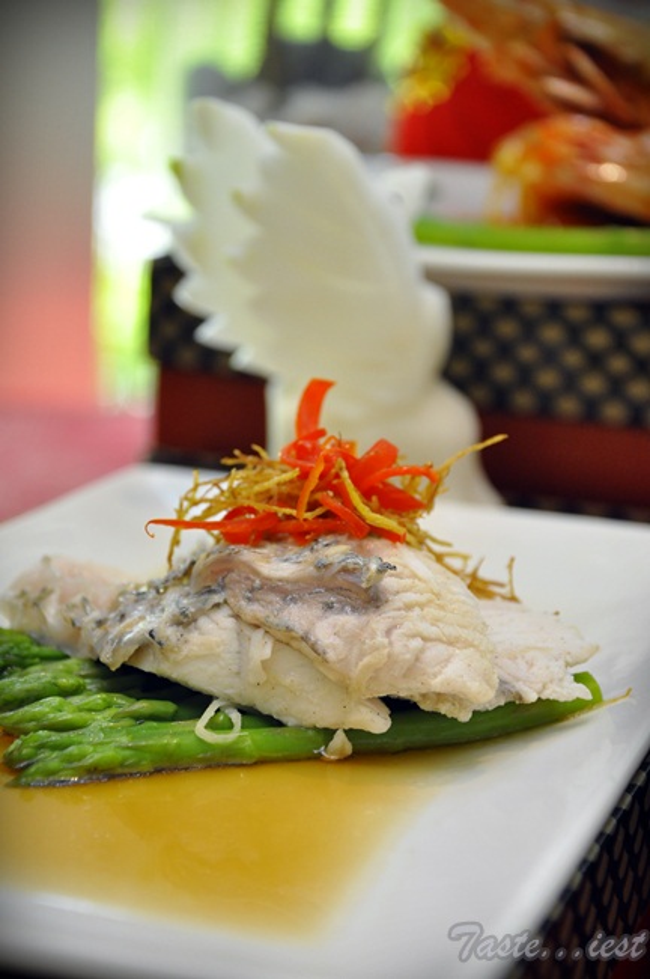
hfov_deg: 15.7
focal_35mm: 87
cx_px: 325
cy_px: 490
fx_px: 2361
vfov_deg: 23.4
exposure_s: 1/80
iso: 800
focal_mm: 58
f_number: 5
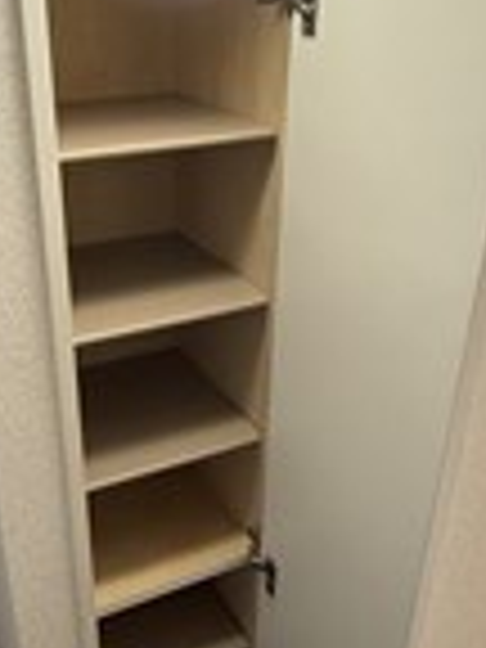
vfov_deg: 47.9
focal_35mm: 39
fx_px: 730
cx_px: 171
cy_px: 324
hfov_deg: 36.5
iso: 250
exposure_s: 1/50
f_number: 2.2
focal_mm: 2.22
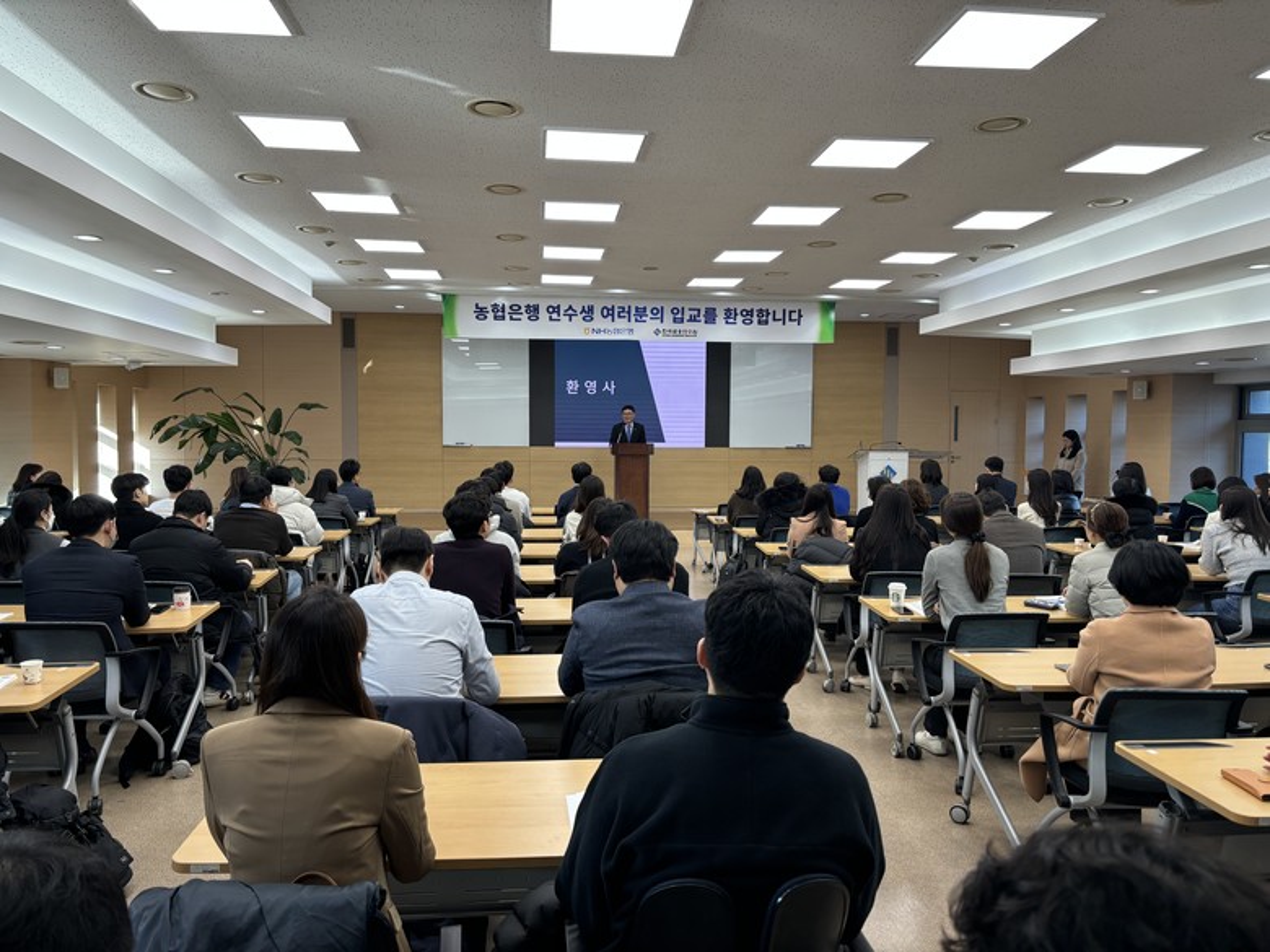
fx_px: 954
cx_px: 635
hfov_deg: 67.3
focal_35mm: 26
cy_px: 476
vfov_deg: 53.1
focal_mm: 5.96
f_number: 1.6
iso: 80
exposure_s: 1/120
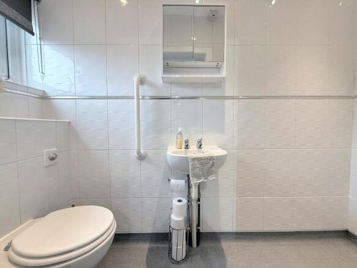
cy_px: 134
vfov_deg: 85.7
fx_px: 144
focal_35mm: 14
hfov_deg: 102.1
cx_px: 178
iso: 250
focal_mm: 2.22
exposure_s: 1/100
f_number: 2.2
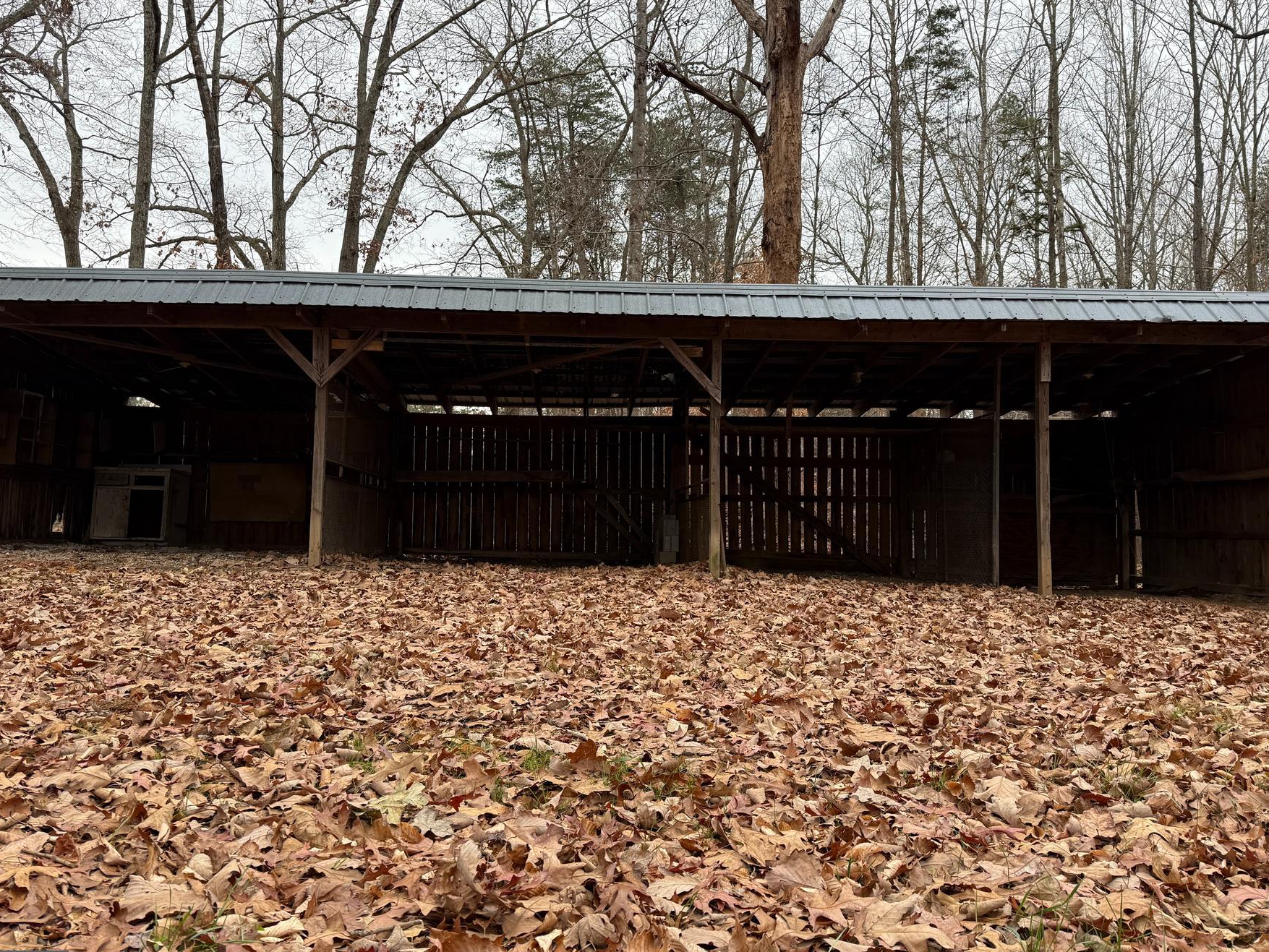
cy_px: 455
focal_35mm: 28
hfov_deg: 63.4
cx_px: 628
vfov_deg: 49.7
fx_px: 1027
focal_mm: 6.76
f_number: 1.78
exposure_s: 1/186
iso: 80
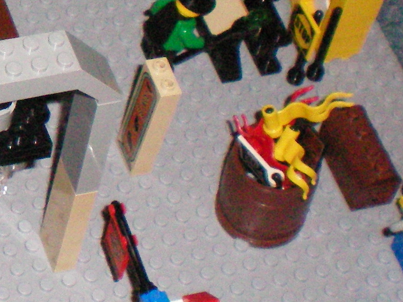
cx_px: -149
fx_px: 1886
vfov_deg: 9.1
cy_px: 27
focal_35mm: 162
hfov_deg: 11.8
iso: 400
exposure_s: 1/60
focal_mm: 7.4
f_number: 4.9
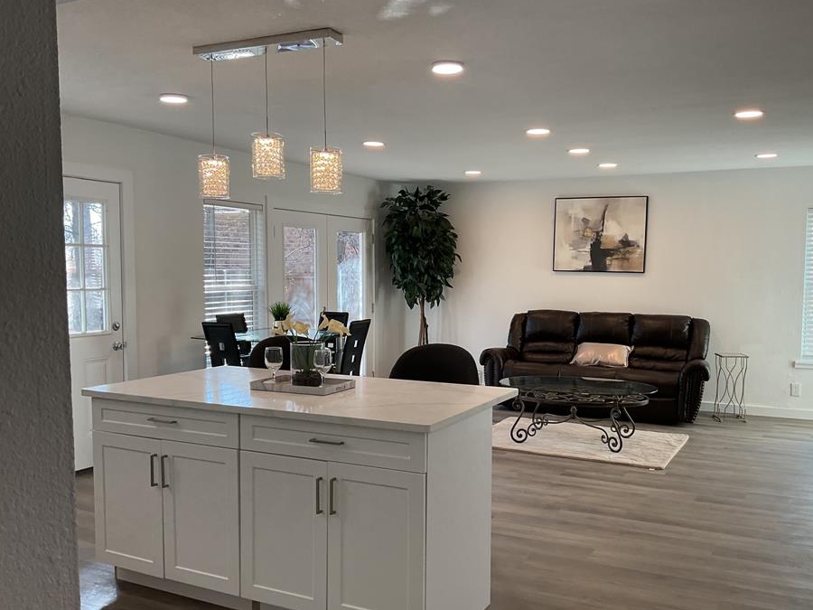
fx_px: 775
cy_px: 330
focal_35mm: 33
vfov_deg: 42.9
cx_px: 455
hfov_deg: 55.2
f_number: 1.8
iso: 32
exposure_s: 1/120
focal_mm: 3
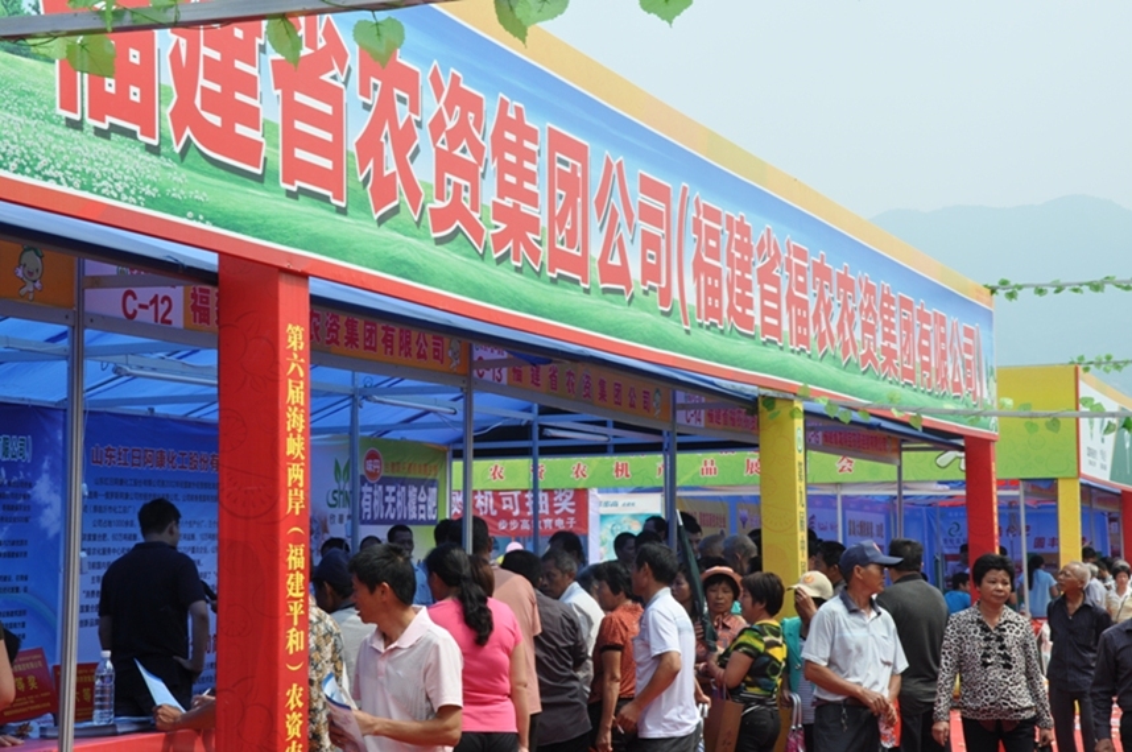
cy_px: 376
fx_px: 2261
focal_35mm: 72
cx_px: 566
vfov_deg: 18.9
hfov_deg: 28.1
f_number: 13
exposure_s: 1/160
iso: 200
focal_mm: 48
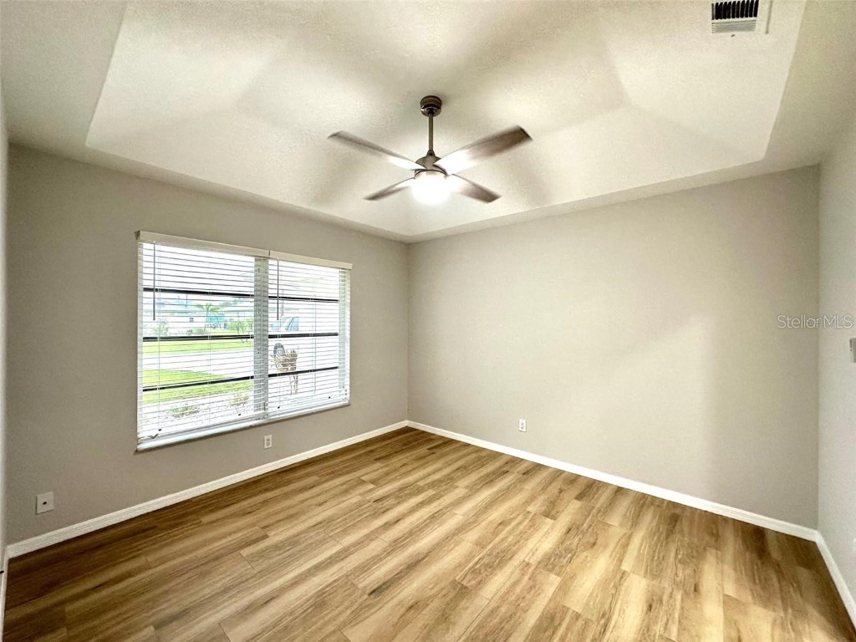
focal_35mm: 14
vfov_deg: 85.7
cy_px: 321
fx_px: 346
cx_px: 428
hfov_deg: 102.1
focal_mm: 2.22
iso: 200
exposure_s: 1/120
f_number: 2.2
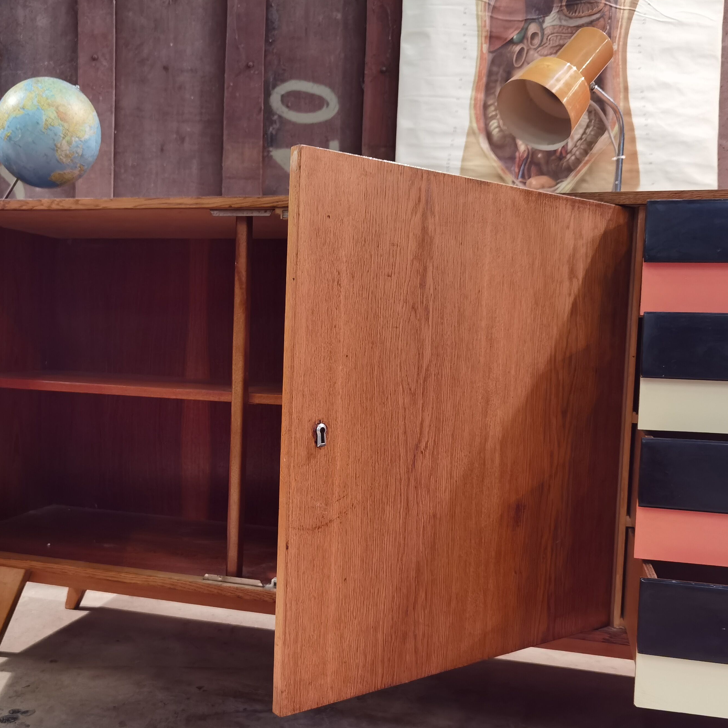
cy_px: 408
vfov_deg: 44.8
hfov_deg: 44.5
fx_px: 880
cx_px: 272
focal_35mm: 37
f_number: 1.9
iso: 400
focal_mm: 6.71
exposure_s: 1/33.3
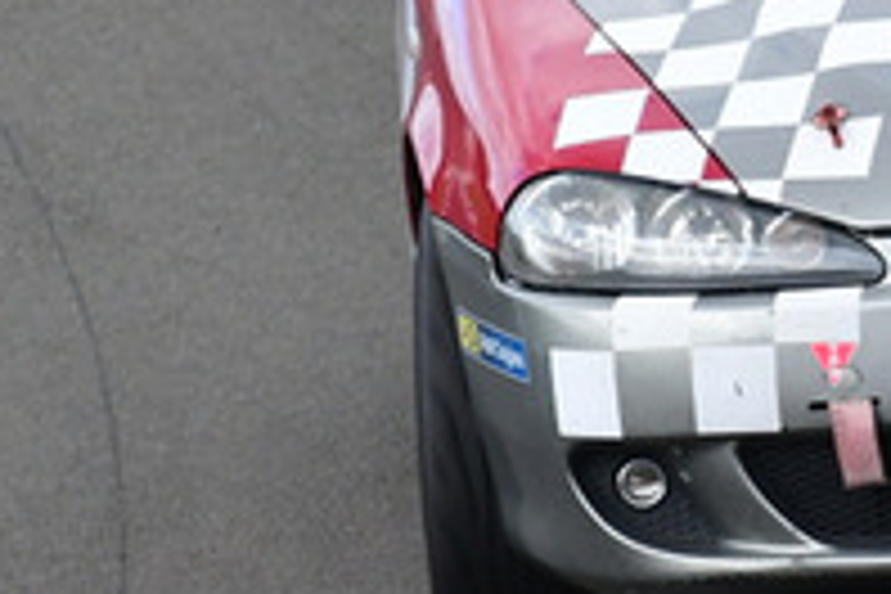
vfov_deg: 0.6
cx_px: 729
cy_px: -122
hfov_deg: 0.9
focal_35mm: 2369
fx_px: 58628
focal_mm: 390
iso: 640
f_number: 7.1
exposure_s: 1/640
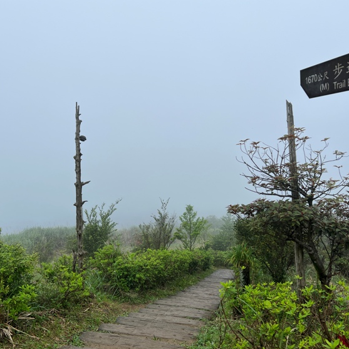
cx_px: 170
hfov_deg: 49.7
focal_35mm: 33
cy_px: 170
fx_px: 376
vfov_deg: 49.7
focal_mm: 5.7
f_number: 1.5
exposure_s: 1/1147
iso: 50
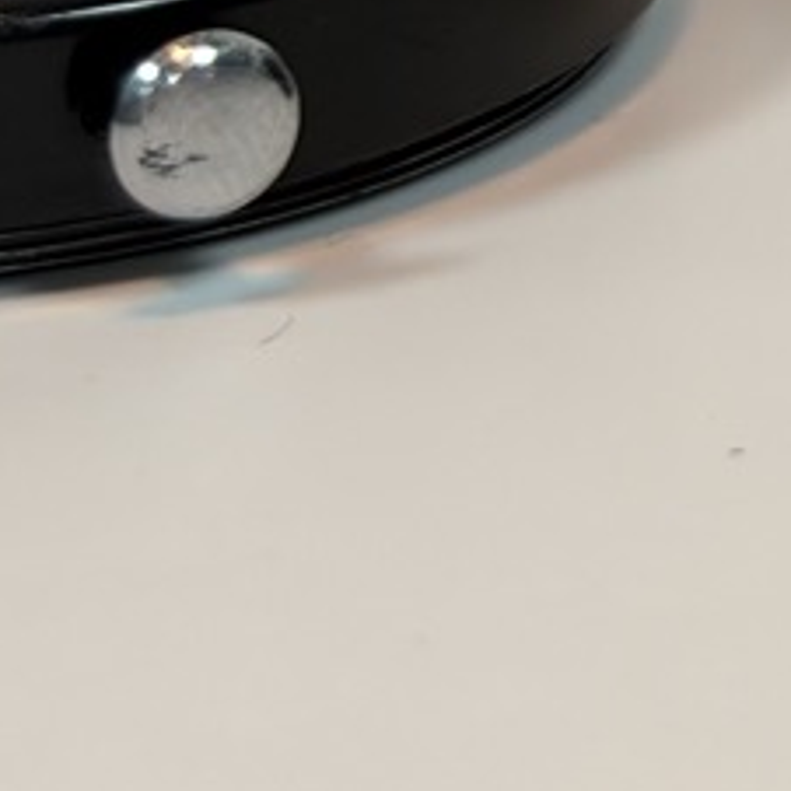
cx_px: 1897
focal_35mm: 260
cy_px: -728
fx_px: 6722
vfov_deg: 6.6
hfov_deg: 6.4
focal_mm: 5.96
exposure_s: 1/100
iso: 40
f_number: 1.6
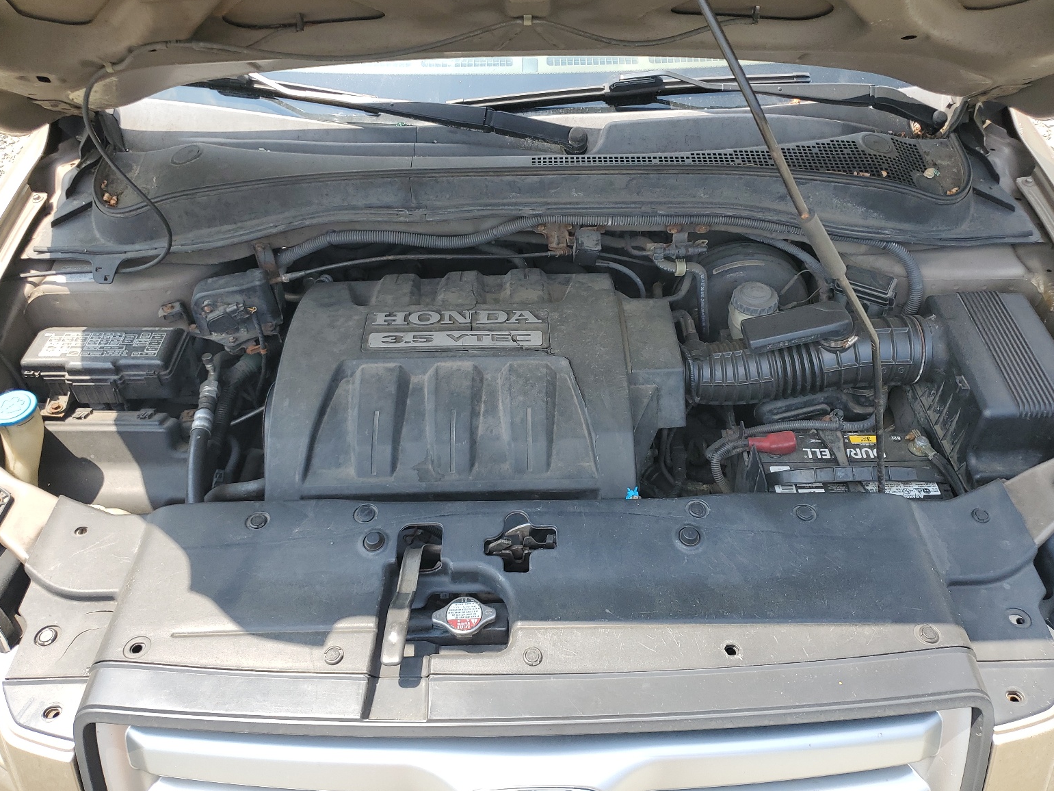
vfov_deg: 51.4
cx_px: 529
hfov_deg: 65.3
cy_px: 382
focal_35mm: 27
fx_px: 822
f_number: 1.5
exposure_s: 1/769
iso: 50
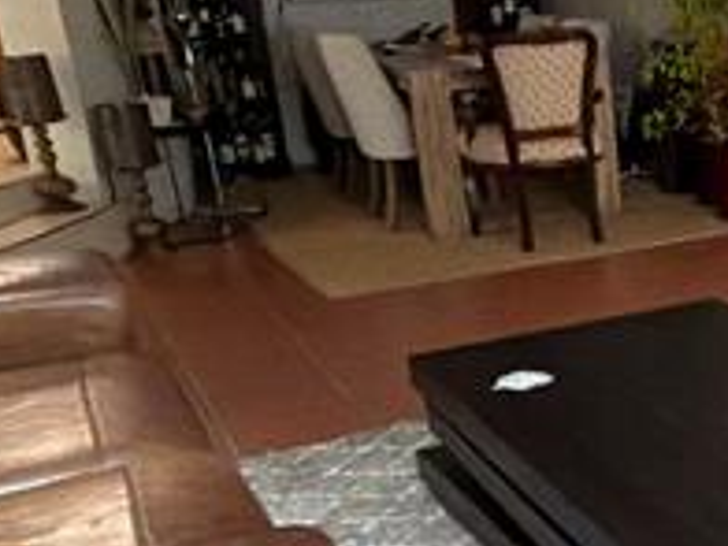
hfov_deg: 27.4
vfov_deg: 25.6
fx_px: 1199
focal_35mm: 57
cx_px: 981
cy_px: 297
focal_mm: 2.22
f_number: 2.2
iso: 1250
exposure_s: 1/100
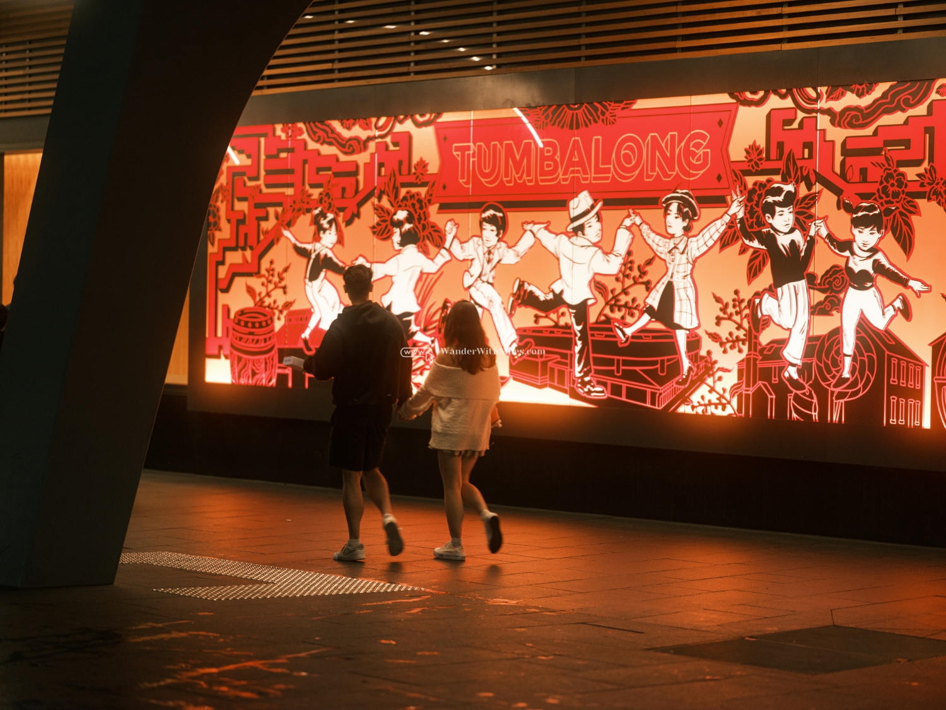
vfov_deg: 17.0
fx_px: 2378
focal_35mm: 87
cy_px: 355
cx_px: 473
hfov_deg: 22.5
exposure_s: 1/60
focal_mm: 110
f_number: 2
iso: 1600
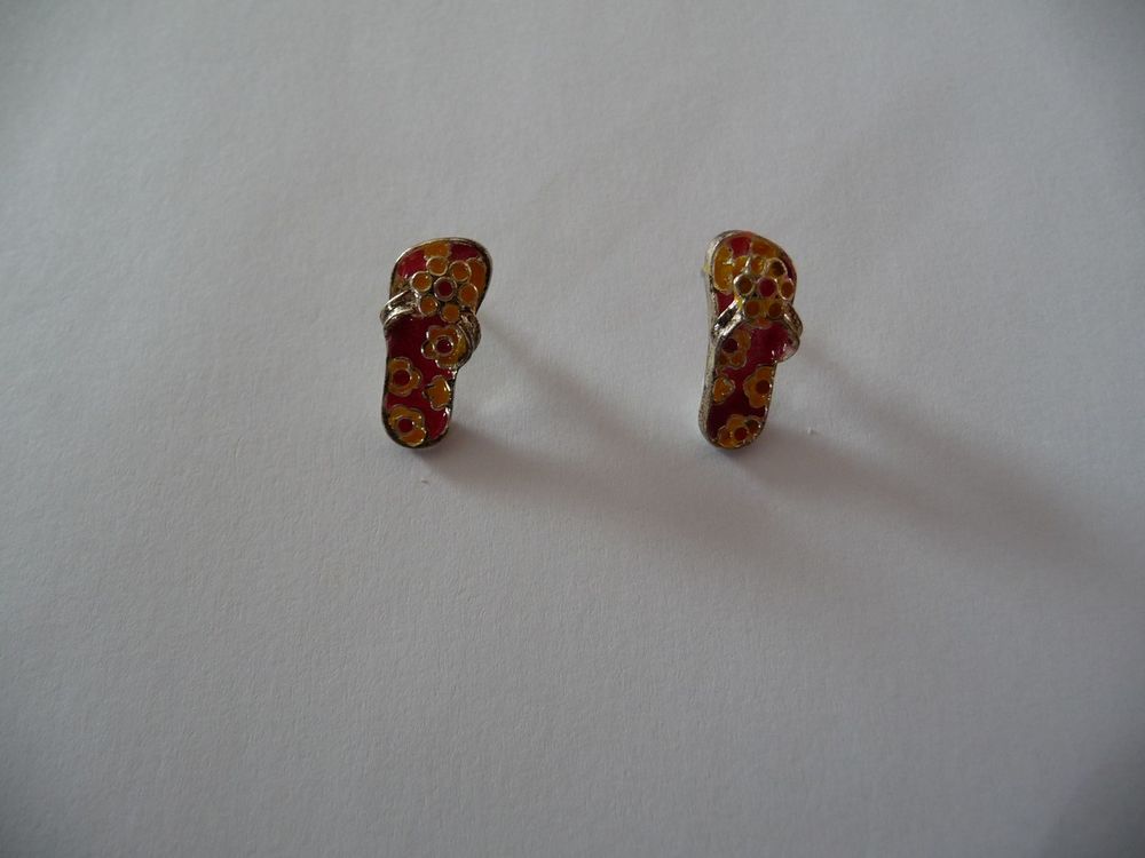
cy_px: 429
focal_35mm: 28
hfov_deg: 63.4
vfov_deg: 49.7
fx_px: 926
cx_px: 572
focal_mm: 4.7
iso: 125
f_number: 3.3
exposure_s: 1/30
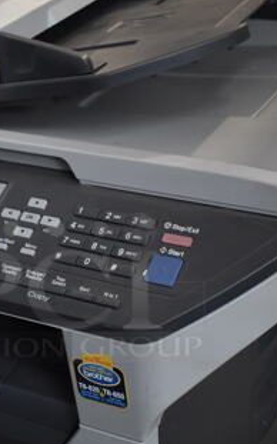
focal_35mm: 75
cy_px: 287
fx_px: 907
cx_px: 56
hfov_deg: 17.2
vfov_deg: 27.4
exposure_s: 1/125
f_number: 4
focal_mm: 25
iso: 1800
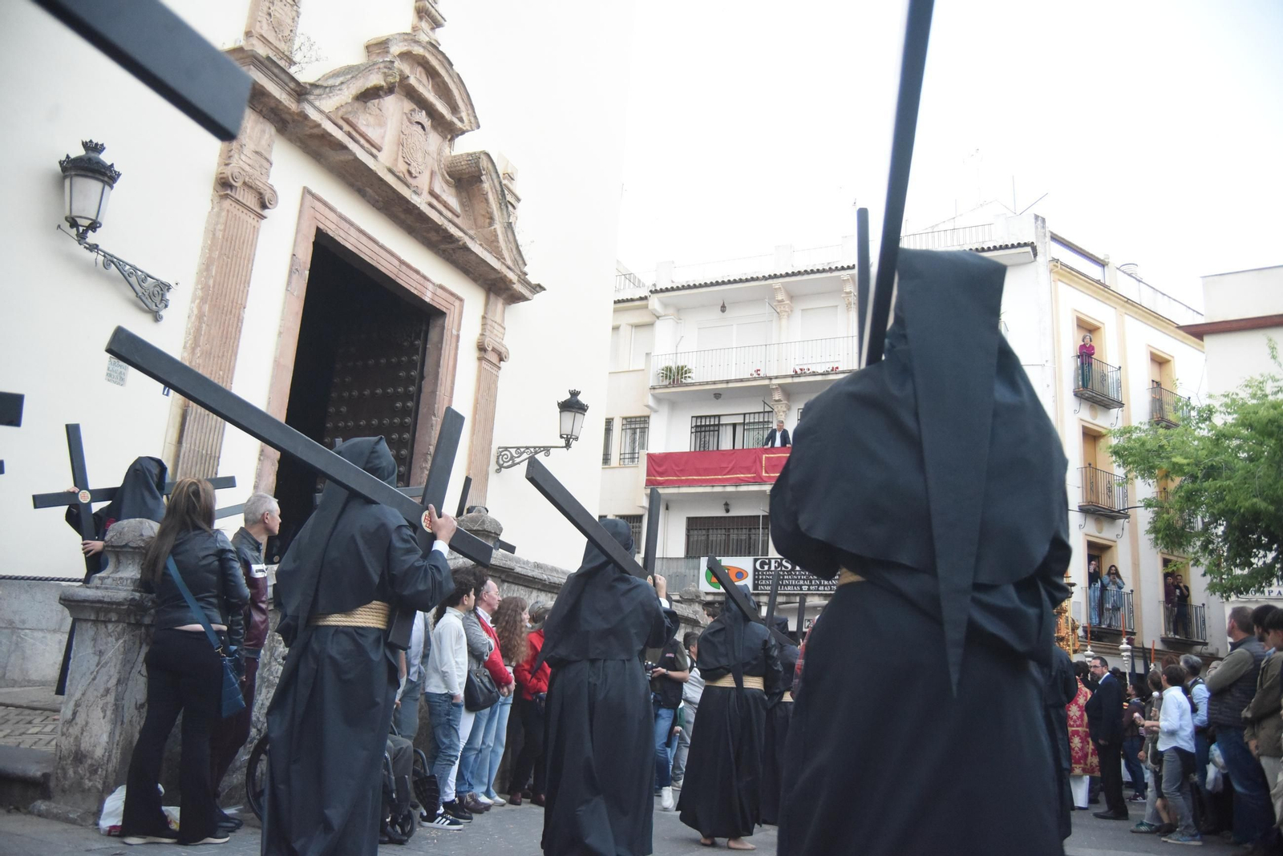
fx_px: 1034
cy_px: 428
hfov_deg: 63.6
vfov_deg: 45.0
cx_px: 642
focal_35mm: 29
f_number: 6.3
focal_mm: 29
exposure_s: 1/125
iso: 6400
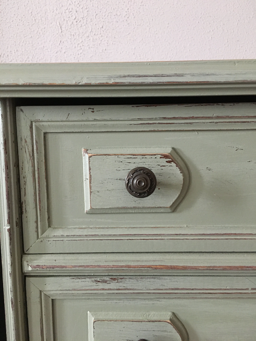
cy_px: 170
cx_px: 128
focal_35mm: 29
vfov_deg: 61.7
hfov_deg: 48.2
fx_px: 286
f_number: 2.2
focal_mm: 4.15
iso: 200
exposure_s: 1/25
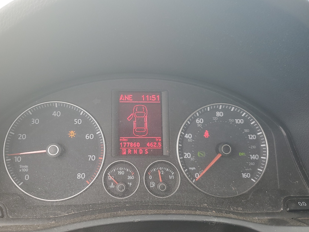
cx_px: 135
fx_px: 286
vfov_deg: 44.1
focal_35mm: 32
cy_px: 122
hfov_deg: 56.6
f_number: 1.5
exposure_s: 1/123
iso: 50
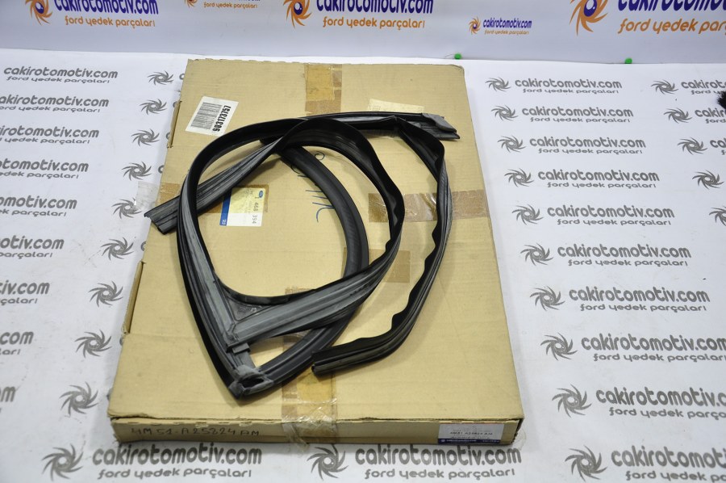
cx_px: 363
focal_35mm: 42
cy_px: 242
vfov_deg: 31.8
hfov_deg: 46.4
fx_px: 846
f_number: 4.5
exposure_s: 1/40
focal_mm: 28
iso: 320
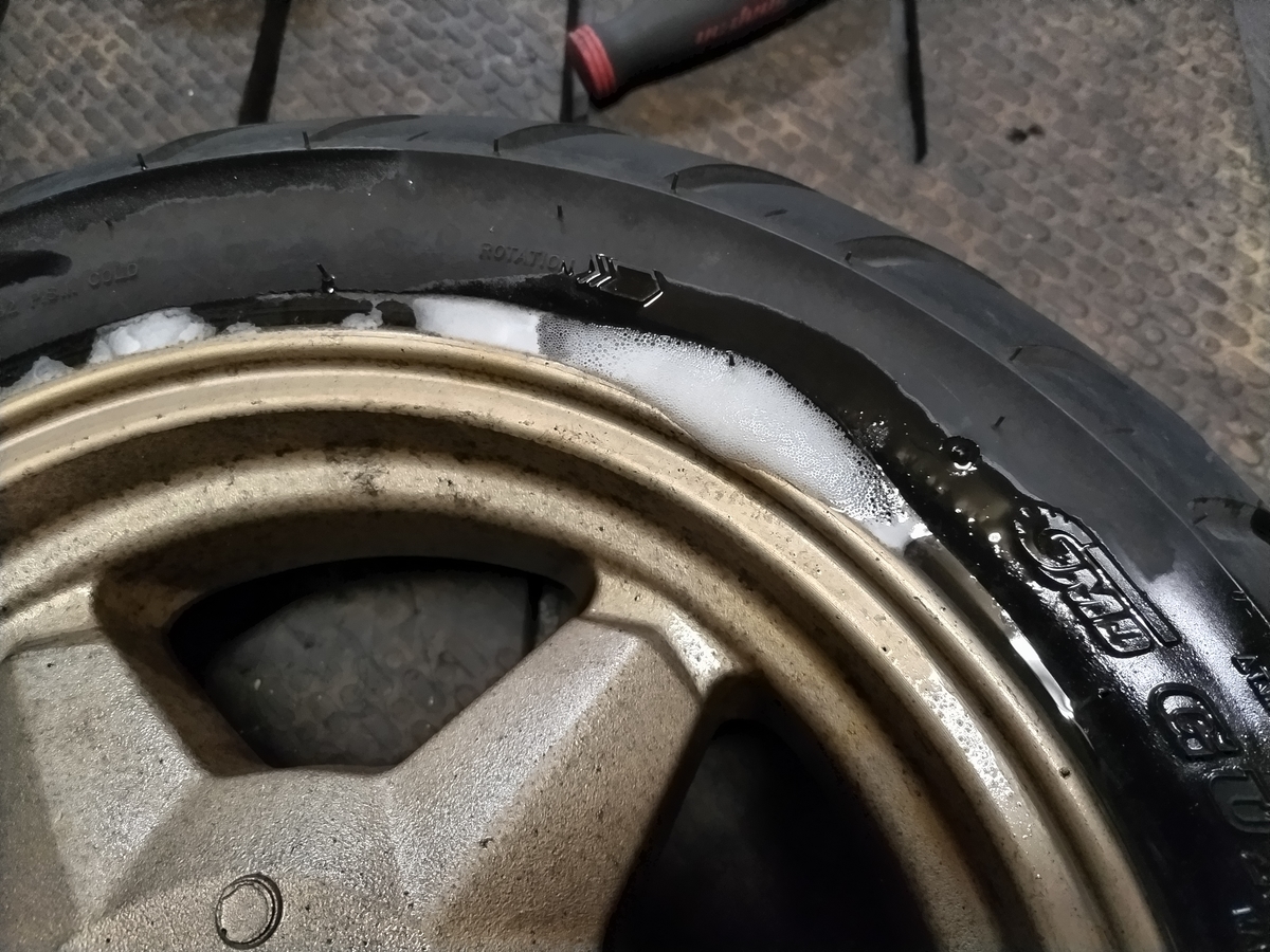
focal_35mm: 26
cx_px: 635
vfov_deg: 53.1
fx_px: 954
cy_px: 476
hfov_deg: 67.3
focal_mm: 4.8
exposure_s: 1/33.3
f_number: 1.79
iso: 1392
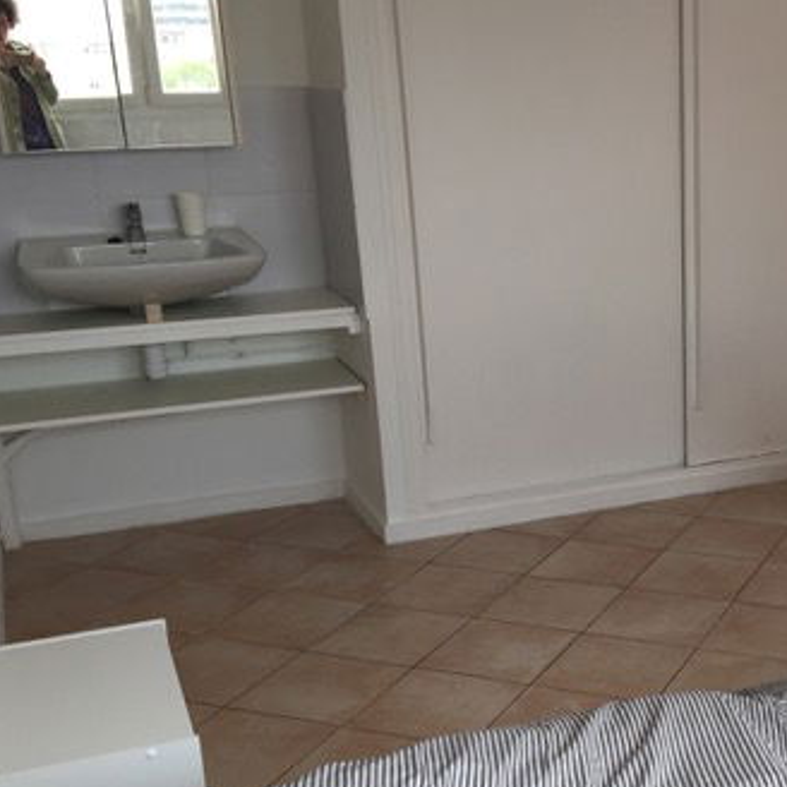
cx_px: 684
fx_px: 1286
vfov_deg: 33.8
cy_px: 516
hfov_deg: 32.6
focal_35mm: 50
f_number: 2.2
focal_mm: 4.15
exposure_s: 1/100
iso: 32
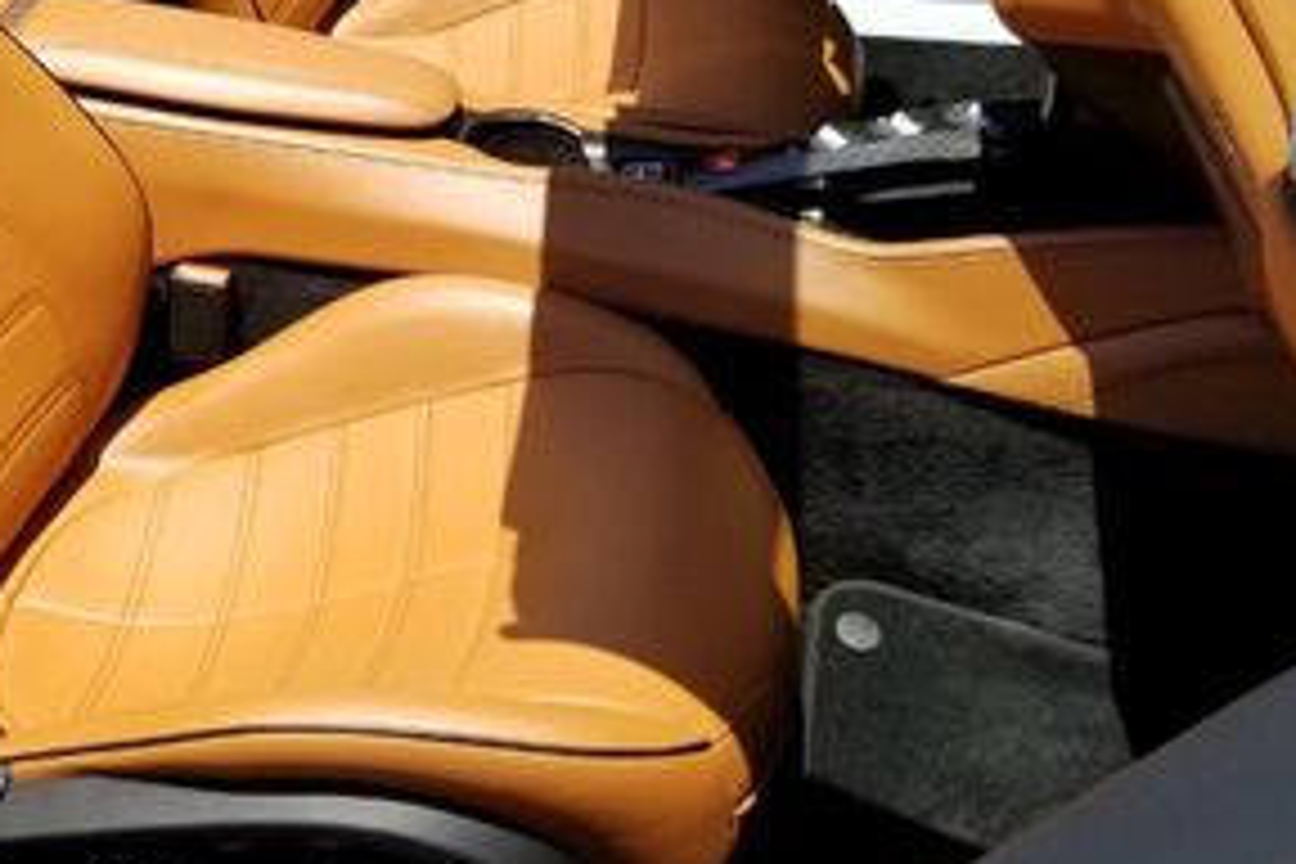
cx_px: 158
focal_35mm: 60
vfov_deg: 22.4
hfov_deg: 32.0
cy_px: 202
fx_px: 2160
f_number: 1.7
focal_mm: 4.3
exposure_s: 1/1689
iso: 50
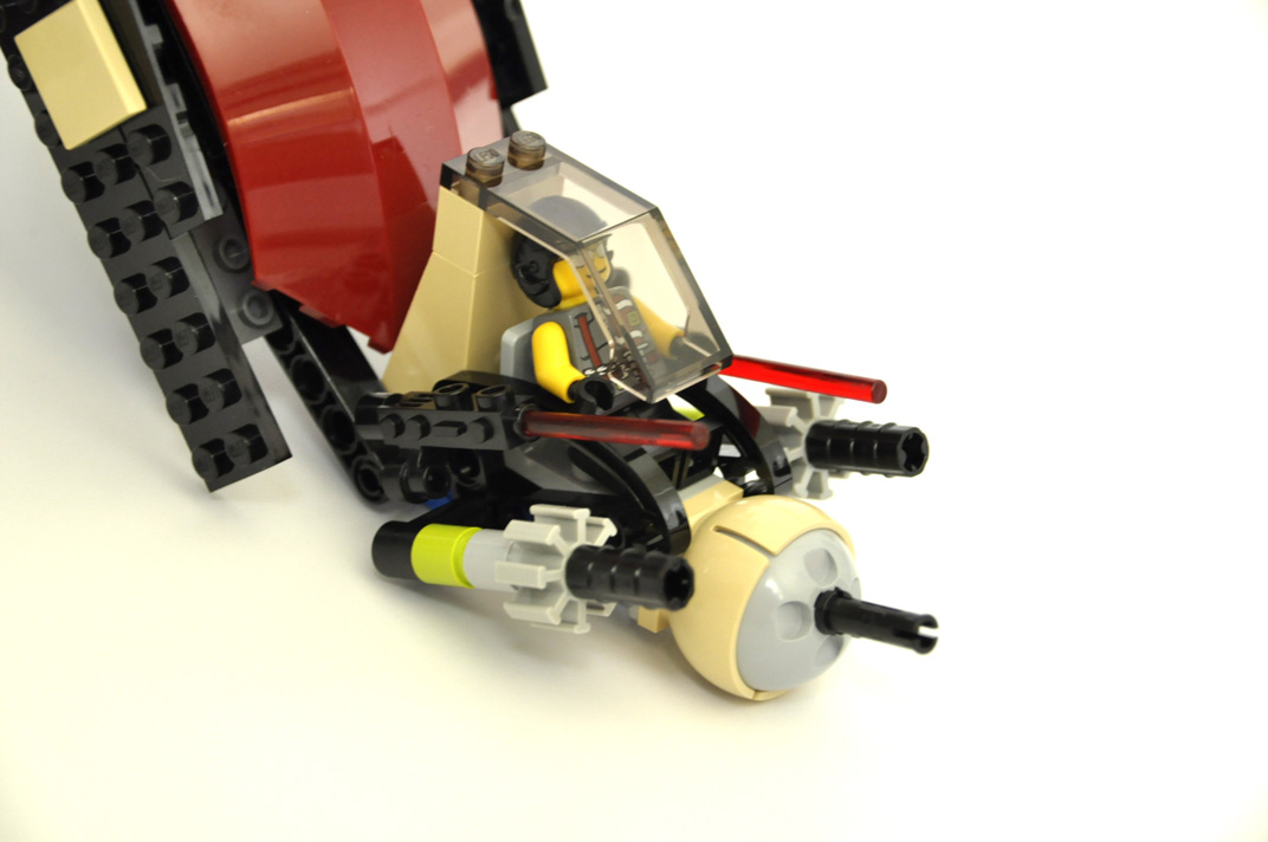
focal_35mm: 135
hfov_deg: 15.2
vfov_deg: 10.1
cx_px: 634
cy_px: 421
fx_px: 4749
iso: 800
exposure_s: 1/50
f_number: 5.3
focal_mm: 90
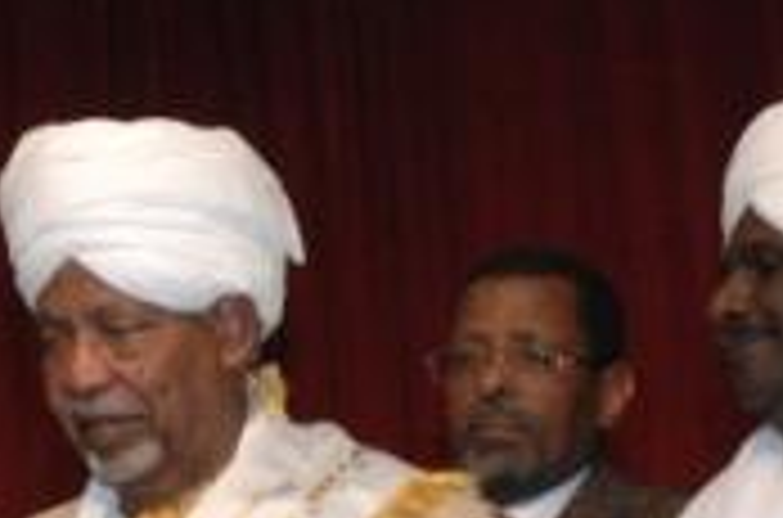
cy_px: 581
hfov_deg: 11.7
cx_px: -36
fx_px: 3781
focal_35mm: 174
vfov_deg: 7.8
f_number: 6.7
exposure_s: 1/60
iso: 800
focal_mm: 45
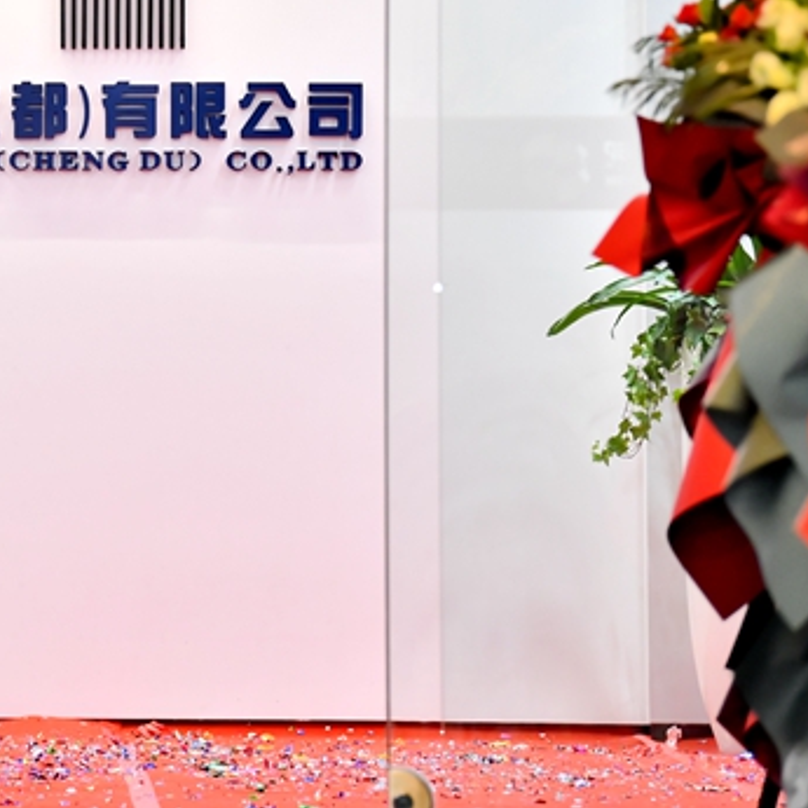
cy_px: 231
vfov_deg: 6.8
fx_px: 6761
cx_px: -52
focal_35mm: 256
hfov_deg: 6.8
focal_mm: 130
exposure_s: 1/200
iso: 2000
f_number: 3.5
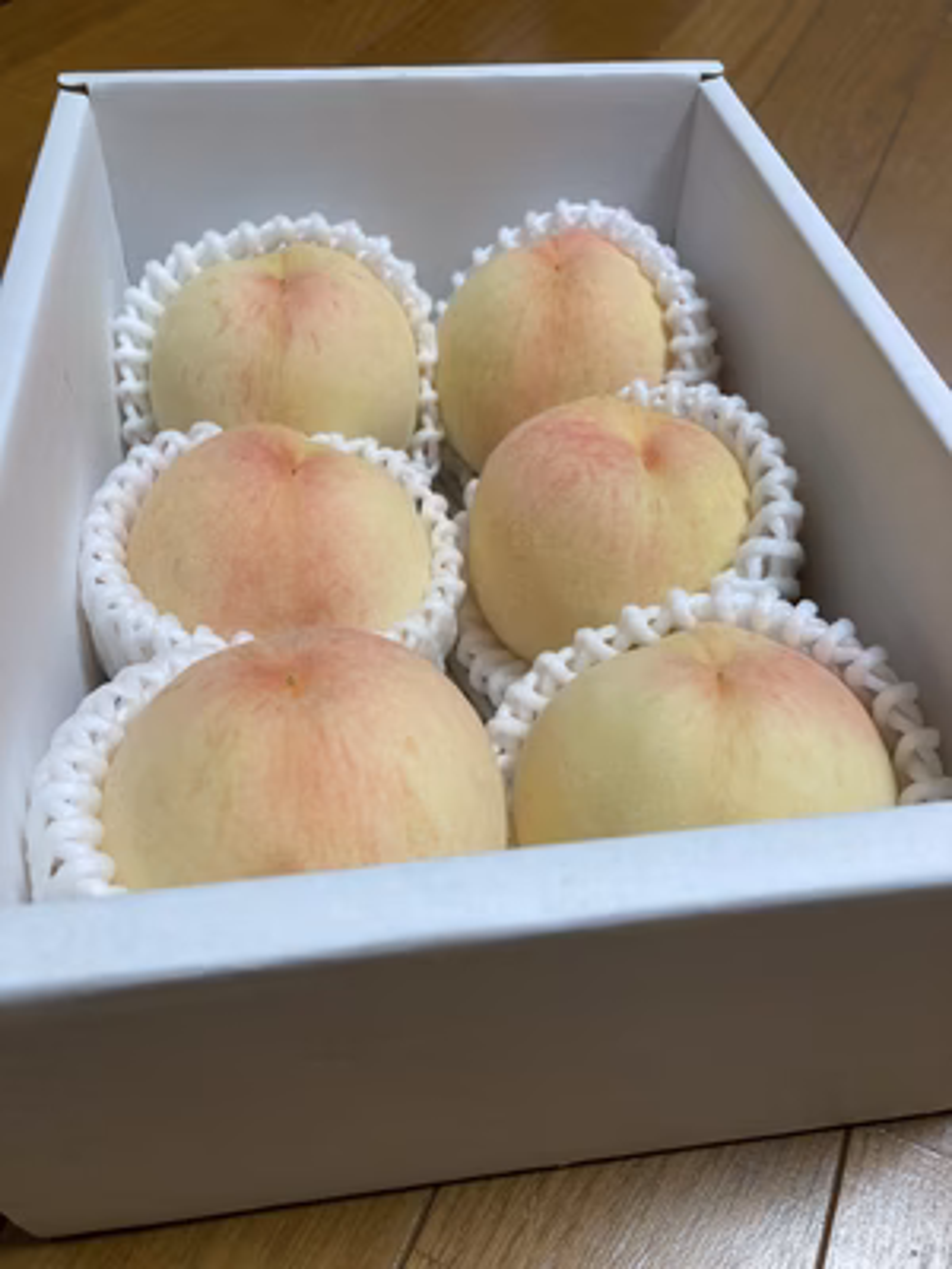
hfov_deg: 49.7
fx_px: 1027
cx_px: 476
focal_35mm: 28
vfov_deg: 63.4
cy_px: 634
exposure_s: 1/60
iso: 64
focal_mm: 3.99
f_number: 1.8
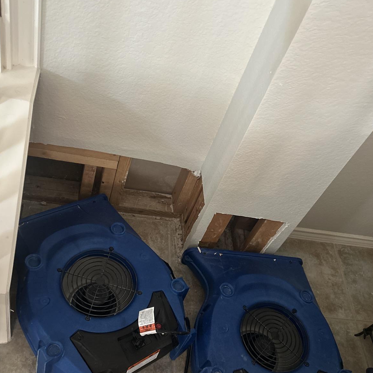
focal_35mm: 38
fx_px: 463
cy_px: 212
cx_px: 192
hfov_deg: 43.9
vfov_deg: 43.8
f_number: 1.5
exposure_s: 1/60
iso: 400
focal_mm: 5.7
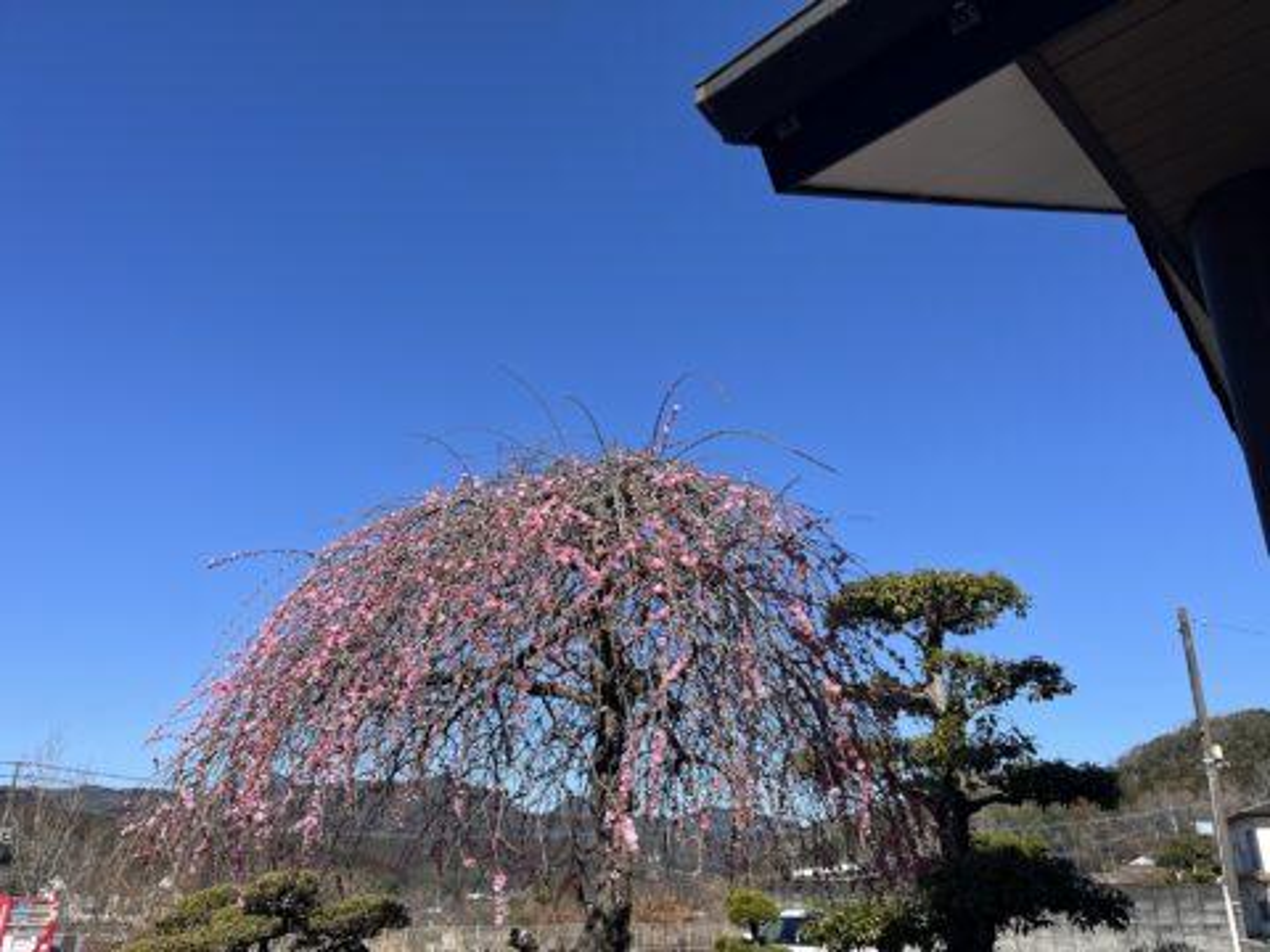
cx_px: 635
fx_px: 954
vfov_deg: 53.1
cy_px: 476
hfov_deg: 67.3
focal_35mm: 26
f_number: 1.6
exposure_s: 1/2967
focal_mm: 5.1
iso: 50
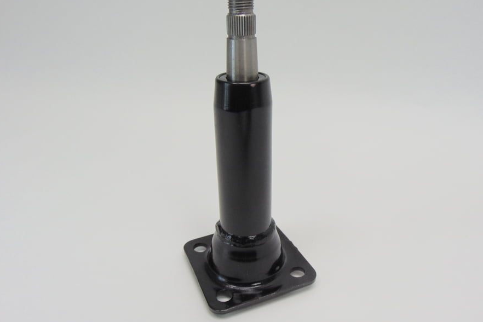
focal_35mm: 28
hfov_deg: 65.5
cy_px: 159
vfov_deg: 46.4
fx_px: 376
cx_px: 248
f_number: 3
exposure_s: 1/100
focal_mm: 4.5
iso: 80
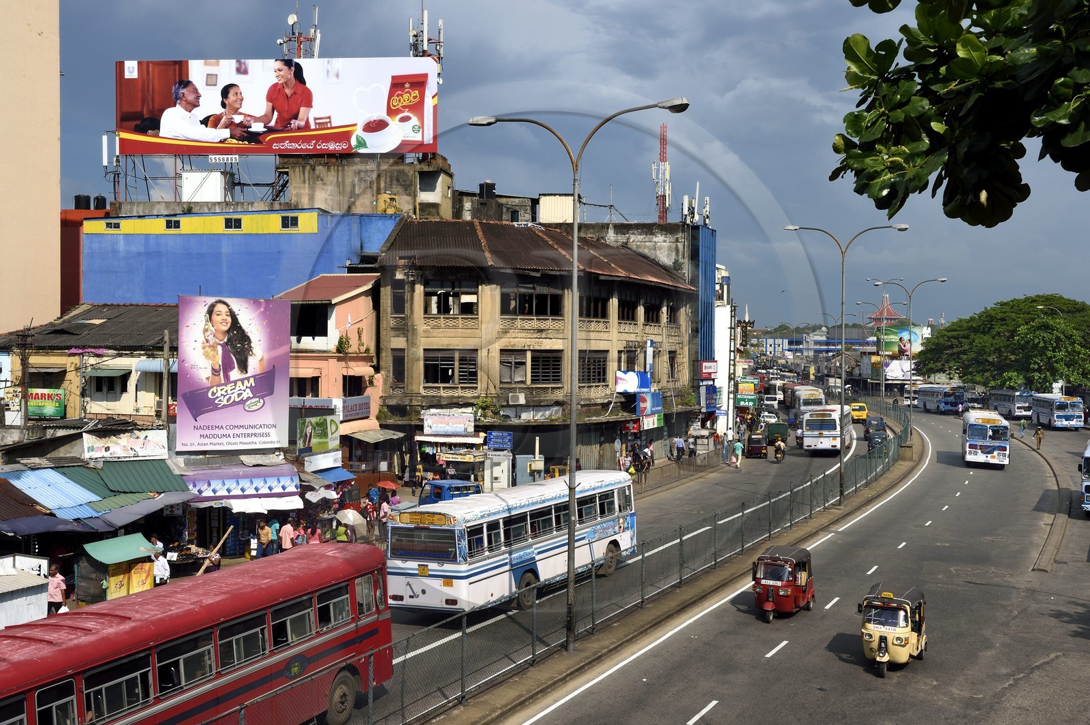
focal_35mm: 38
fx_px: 1150
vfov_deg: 35.0
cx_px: 545
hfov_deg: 50.7
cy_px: 362
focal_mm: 38
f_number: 16
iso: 200
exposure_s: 1/250
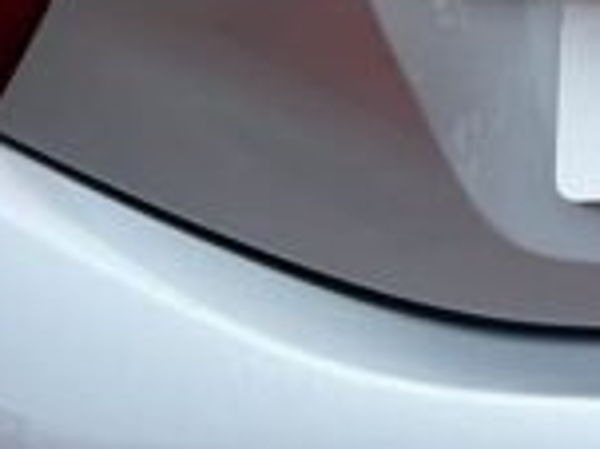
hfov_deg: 12.9
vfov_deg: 10.6
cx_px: 1097
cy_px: -68
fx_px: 2390
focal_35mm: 138
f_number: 1.6
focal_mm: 5.1
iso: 50
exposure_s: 1/3135
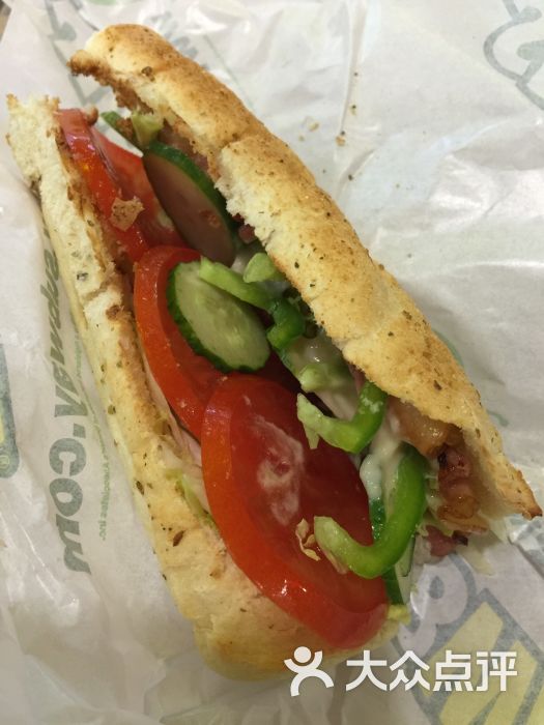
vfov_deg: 61.7
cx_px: 272
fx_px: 608
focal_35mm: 29
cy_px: 362
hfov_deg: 48.2
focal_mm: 4.15
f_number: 2.2
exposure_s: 1/17
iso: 125
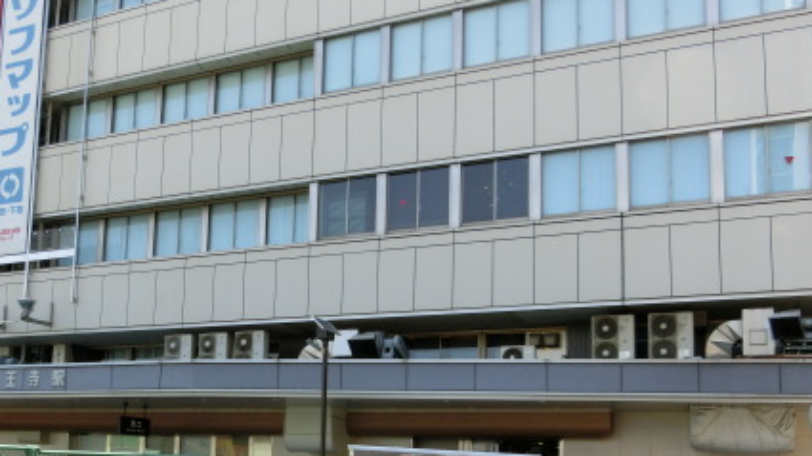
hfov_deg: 48.5
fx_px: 883
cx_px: 267
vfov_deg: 28.3
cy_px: 372
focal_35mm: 41
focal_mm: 4.5
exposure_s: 1/320
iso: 80
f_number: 3.5
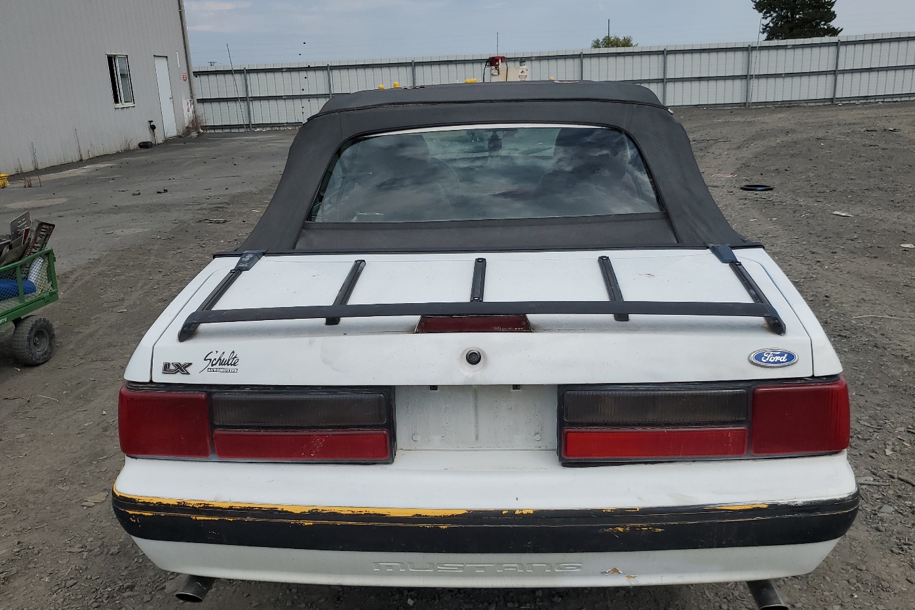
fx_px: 788
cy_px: 326
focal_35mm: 31
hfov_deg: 60.3
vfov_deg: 42.3
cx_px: 466
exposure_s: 1/10000
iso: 50
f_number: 1.5
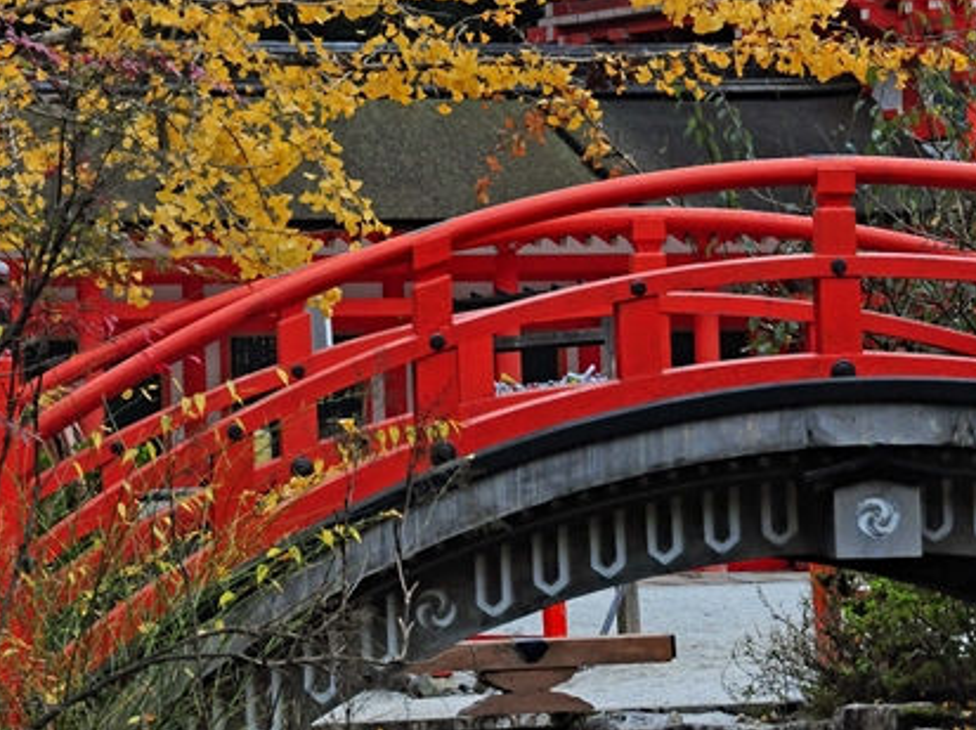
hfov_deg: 2.6
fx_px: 21241
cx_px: 500
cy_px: 52
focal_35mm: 754
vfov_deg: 2.0
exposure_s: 1/250
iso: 800
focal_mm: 270
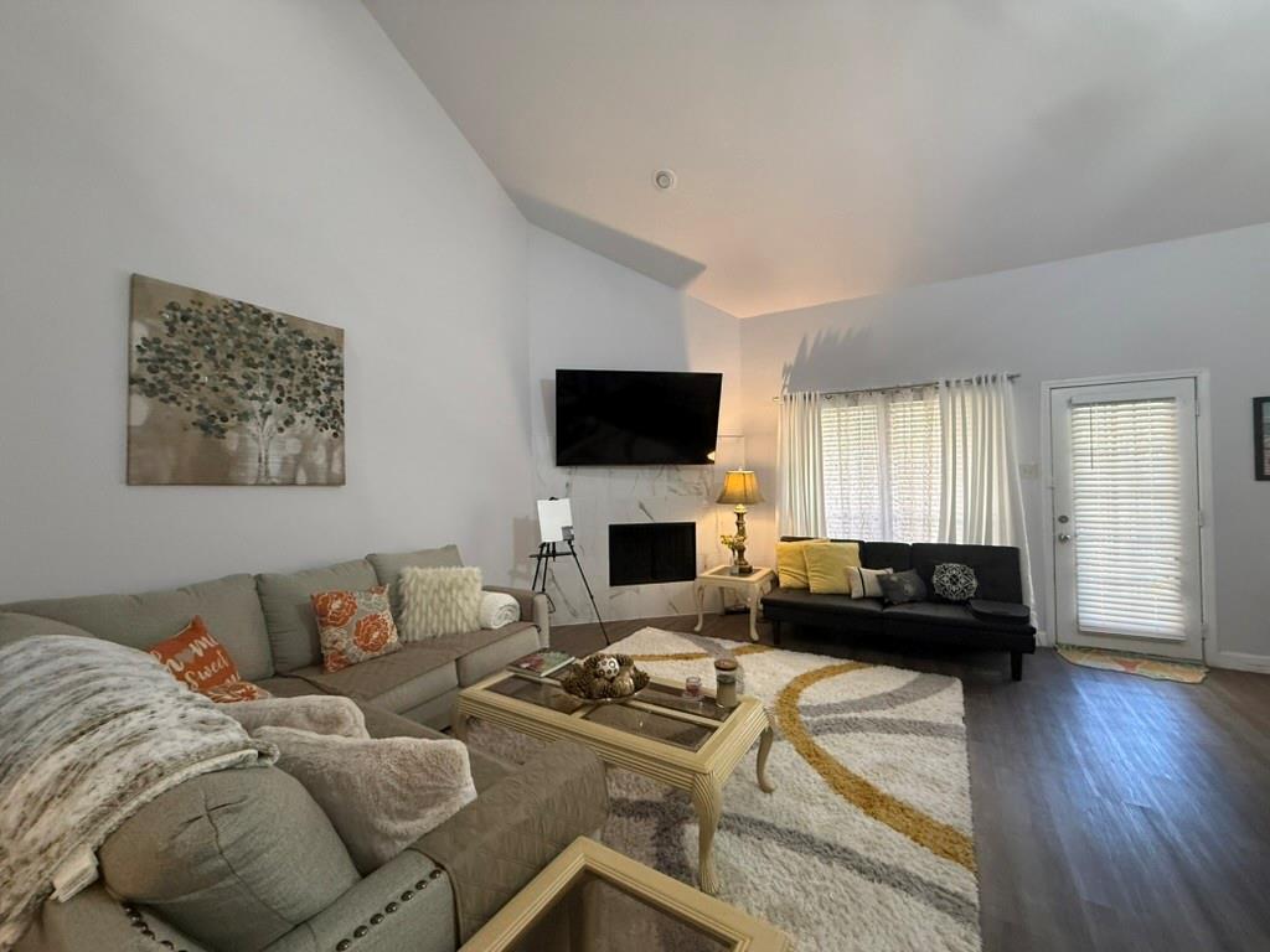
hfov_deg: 102.1
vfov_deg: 85.7
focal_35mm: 14
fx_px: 514
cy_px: 476
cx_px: 635
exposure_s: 1/60
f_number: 2.2
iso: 400
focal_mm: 2.22
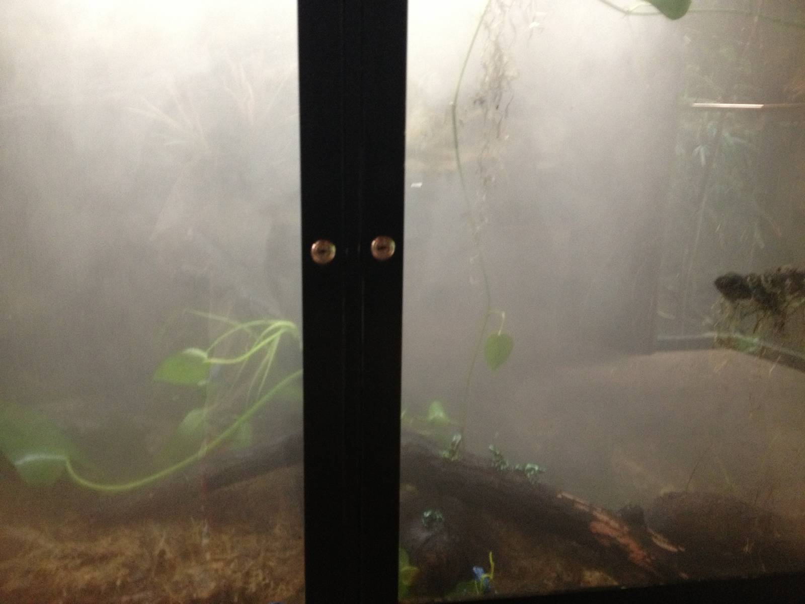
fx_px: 814
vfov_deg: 40.7
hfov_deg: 52.6
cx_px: 402
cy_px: 302
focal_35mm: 35
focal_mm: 4.28
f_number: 2.4
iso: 320
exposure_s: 1/20
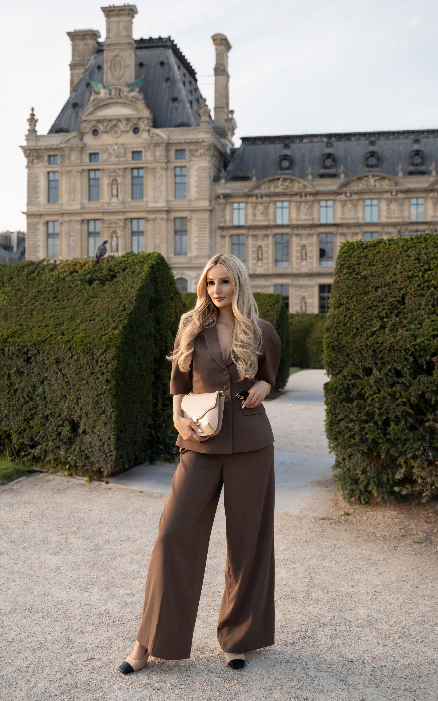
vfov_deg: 51.5
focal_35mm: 38
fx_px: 726
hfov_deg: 33.6
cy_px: 351
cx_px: 211
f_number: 3.5
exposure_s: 1/320
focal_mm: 37
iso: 250
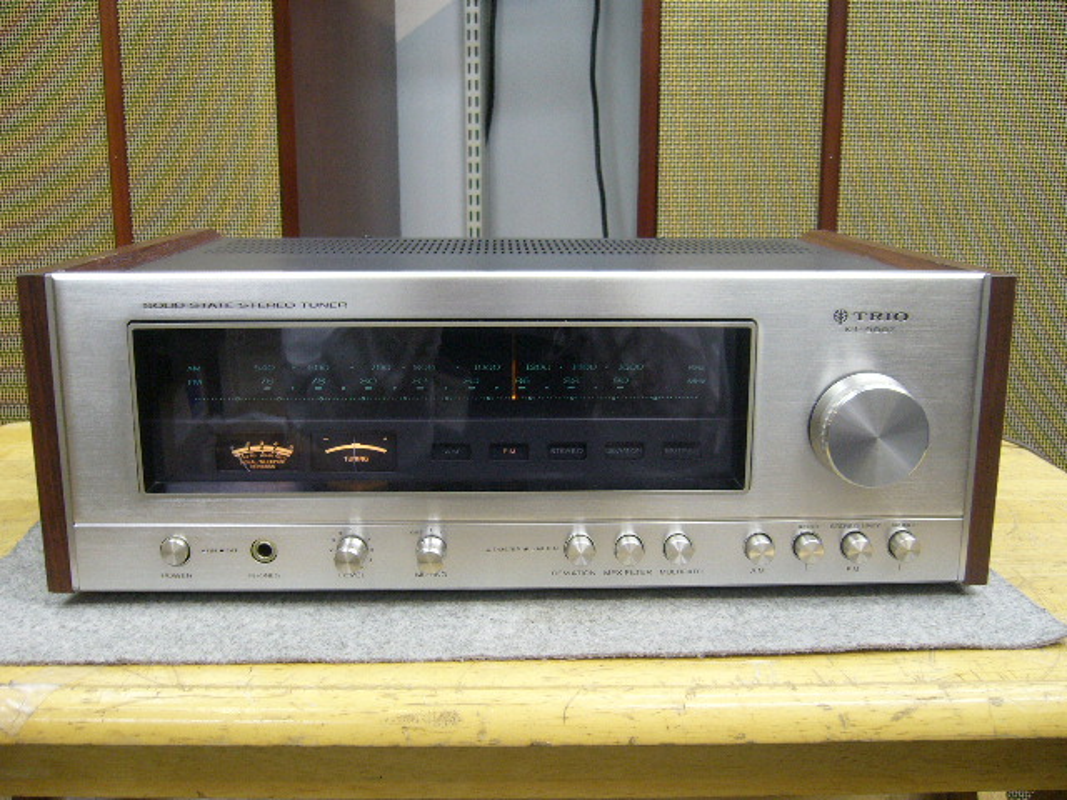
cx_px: 534
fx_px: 1079
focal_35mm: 35
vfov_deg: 40.7
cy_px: 400
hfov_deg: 52.6
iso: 125
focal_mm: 5.8
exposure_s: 1/13
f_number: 2.8
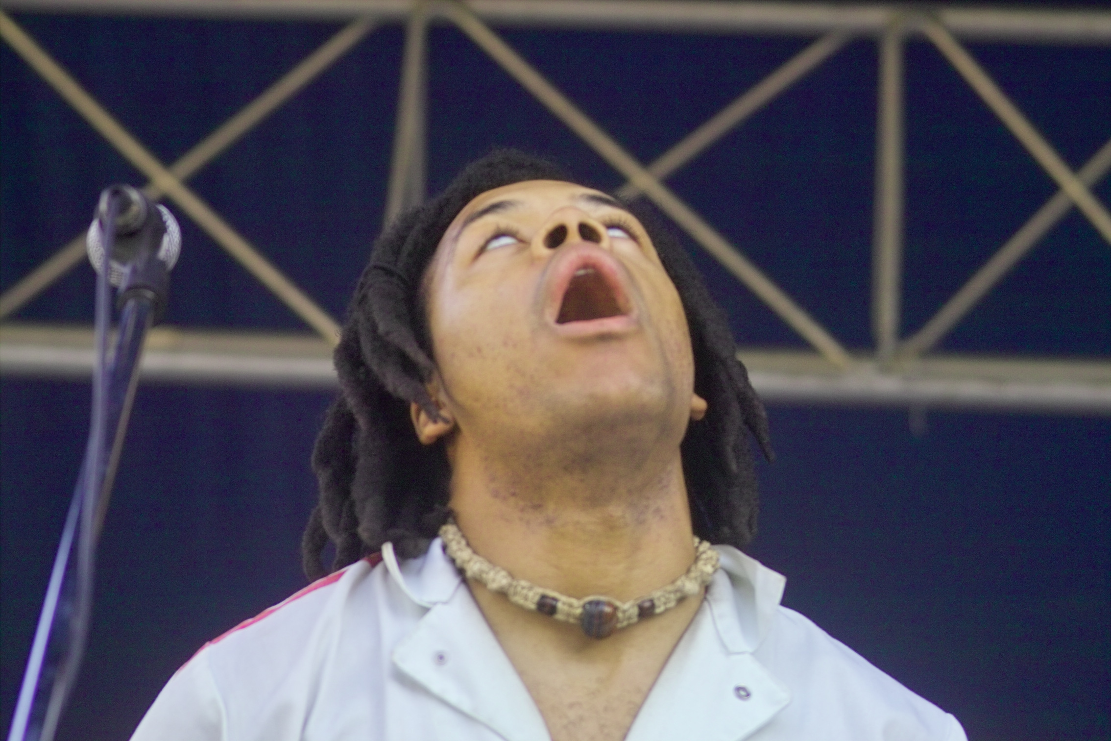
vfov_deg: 7.7
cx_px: 556
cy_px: 370
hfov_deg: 11.5
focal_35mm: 179
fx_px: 5524
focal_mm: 105
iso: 200
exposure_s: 1/125
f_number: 3.5
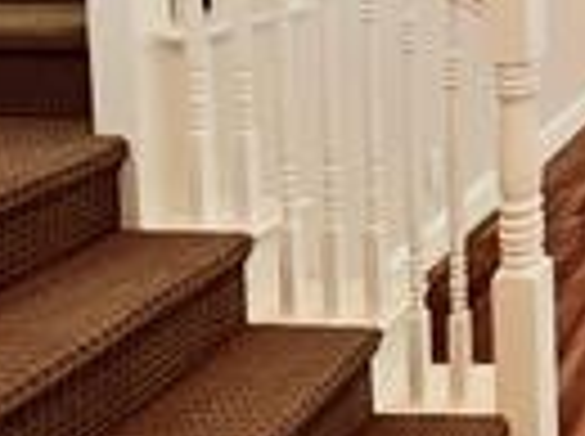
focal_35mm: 45
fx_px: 759
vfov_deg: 27.4
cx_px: 868
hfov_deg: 28.4
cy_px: -115
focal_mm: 1.57
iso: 200
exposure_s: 1/120
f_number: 1.8
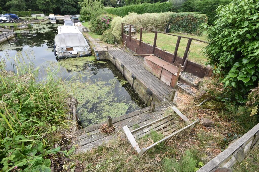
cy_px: 86
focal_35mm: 15
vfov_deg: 77.3
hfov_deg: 100.4
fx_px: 108
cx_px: 130
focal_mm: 10
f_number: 7.1
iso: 400
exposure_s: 1/200
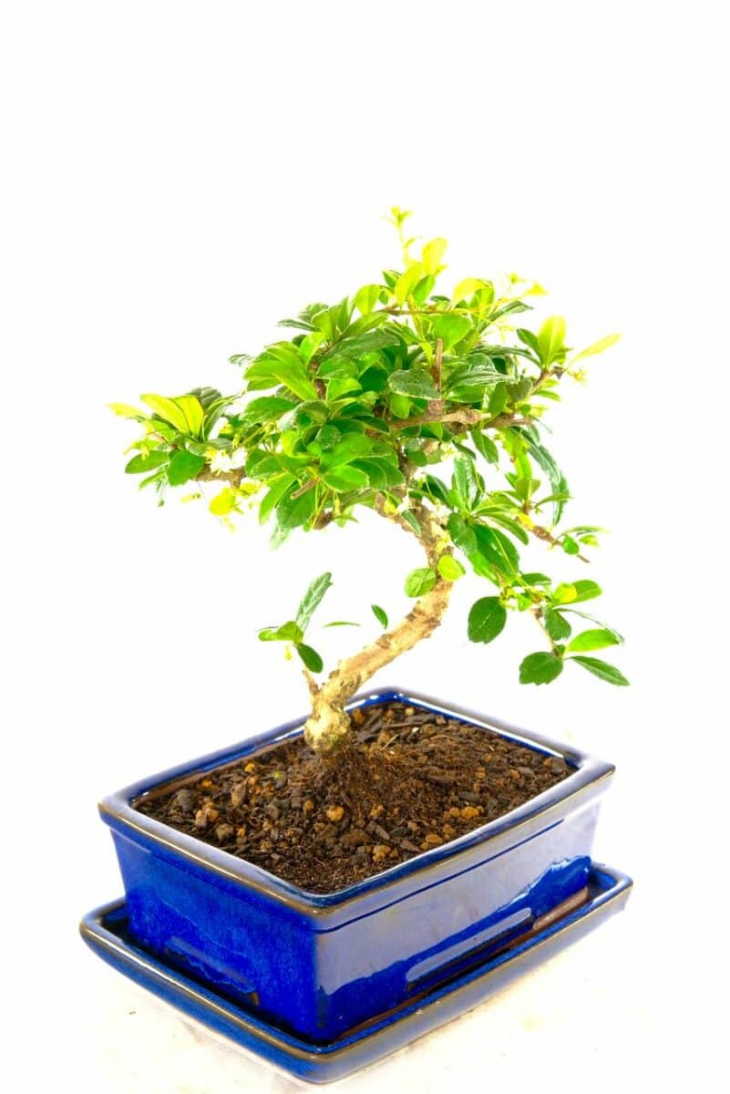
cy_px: 547
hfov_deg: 21.3
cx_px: 365
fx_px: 1945
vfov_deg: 31.4
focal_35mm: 64
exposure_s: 1/8
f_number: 11
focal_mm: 42.5
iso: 1000
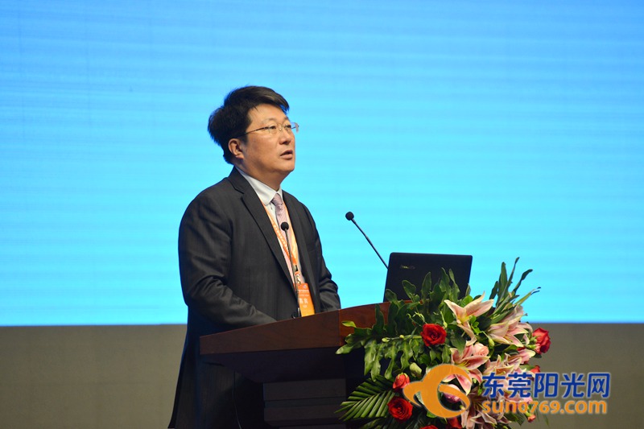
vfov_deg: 4.6
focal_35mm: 300
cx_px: 322
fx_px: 5365
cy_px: 214
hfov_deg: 6.9
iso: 1800
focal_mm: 300
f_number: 6.3
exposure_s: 1/100
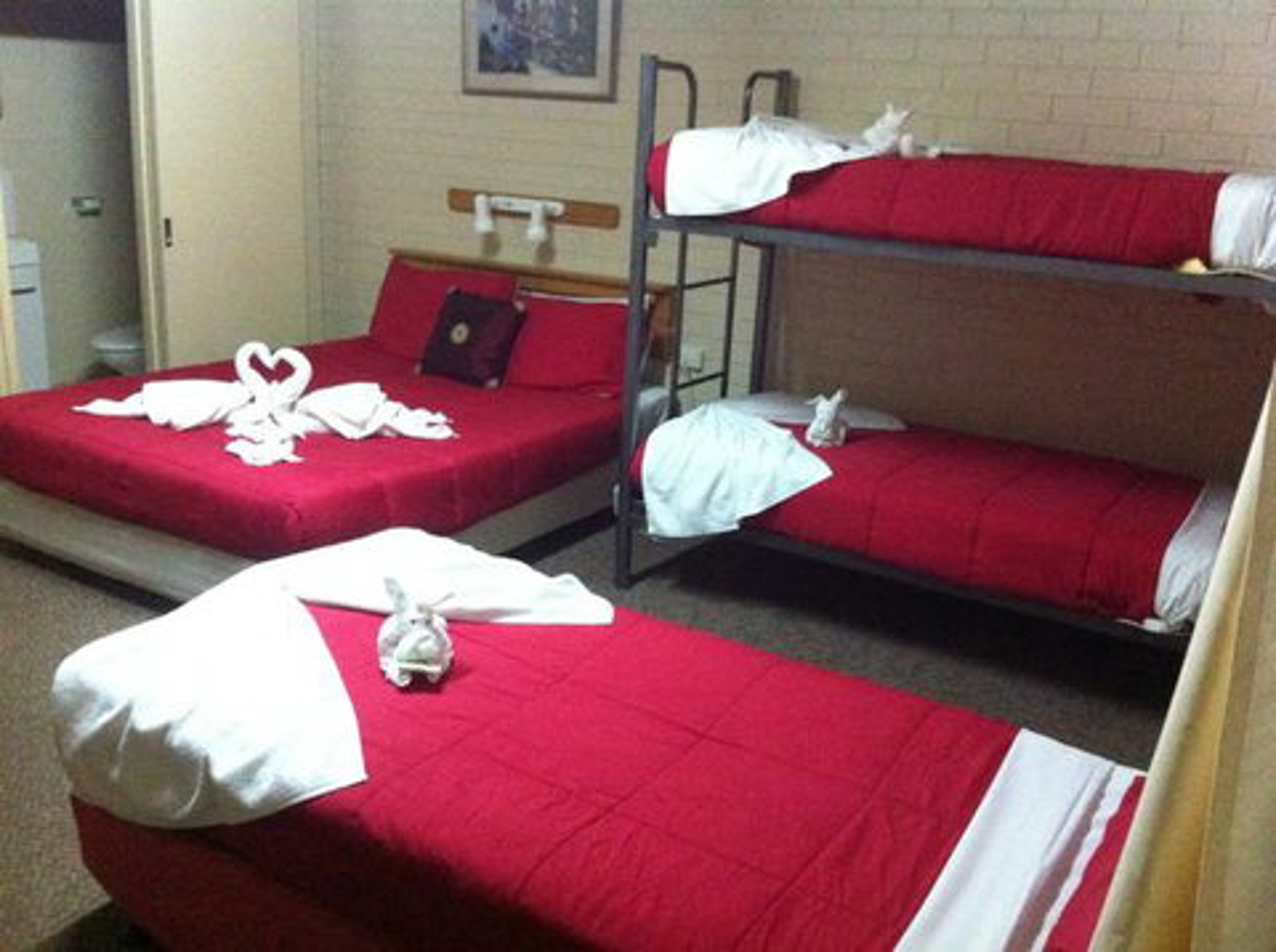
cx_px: 638
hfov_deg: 52.7
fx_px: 1288
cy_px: 476
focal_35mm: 35
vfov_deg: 40.6
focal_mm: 3.85
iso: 1000
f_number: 2.8
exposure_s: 1/17
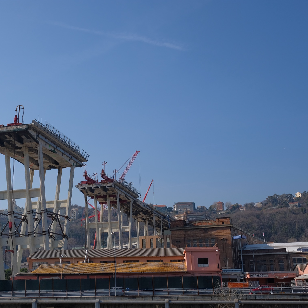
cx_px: 111
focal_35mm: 45
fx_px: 453
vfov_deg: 37.6
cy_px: 155
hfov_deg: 37.3
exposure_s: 1/3200
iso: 200
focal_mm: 23
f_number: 3.6
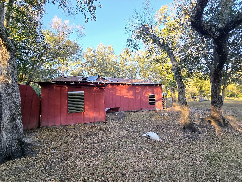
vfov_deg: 89.9
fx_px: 91
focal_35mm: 13
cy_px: 91
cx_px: 121
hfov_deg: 106.2
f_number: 2.2
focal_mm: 2.2
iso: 50
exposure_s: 1/186
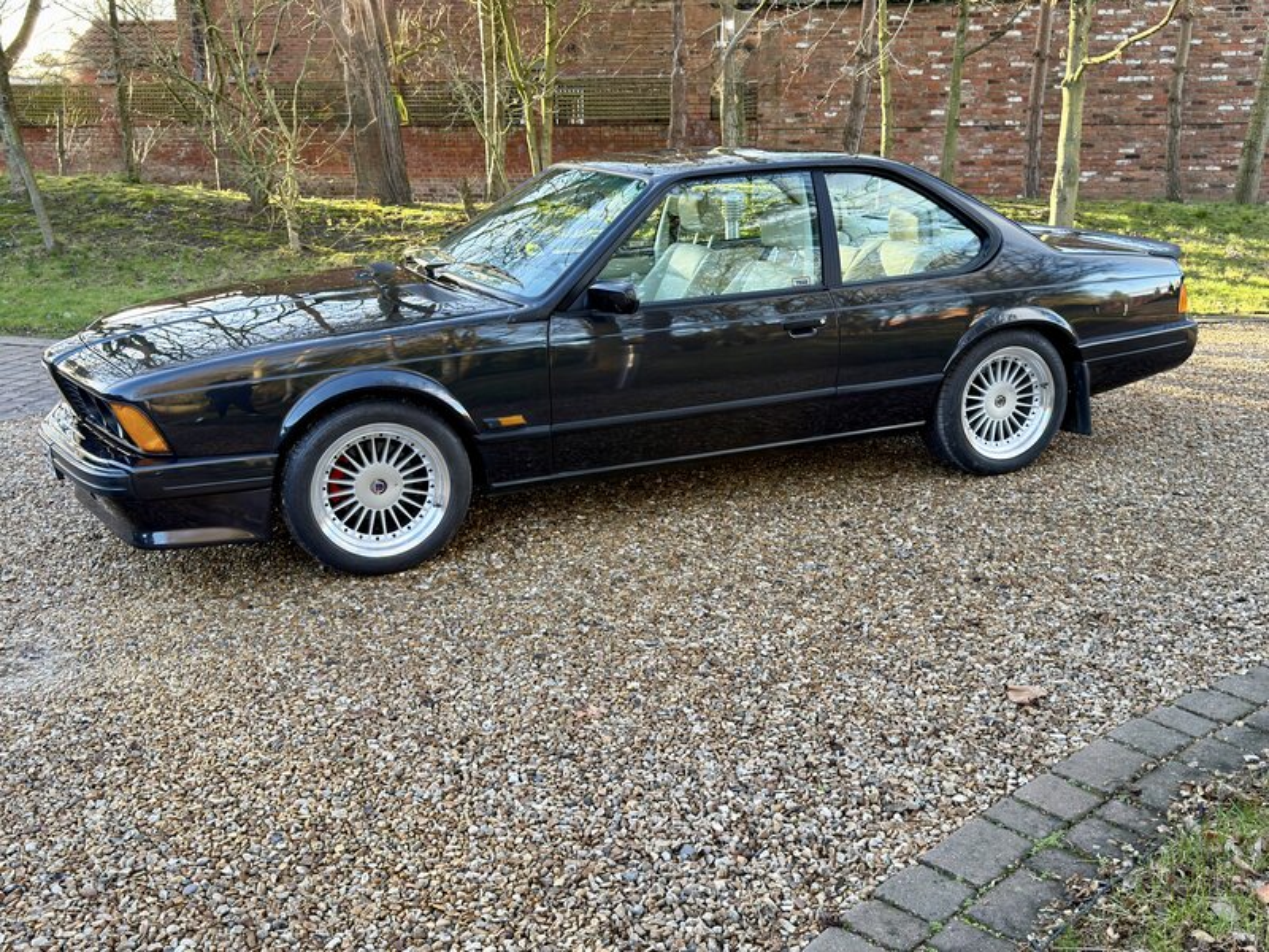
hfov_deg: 52.6
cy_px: 476
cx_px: 634
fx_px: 1283
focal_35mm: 35
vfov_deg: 40.7
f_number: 1.78
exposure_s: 1/200
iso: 100
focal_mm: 6.76
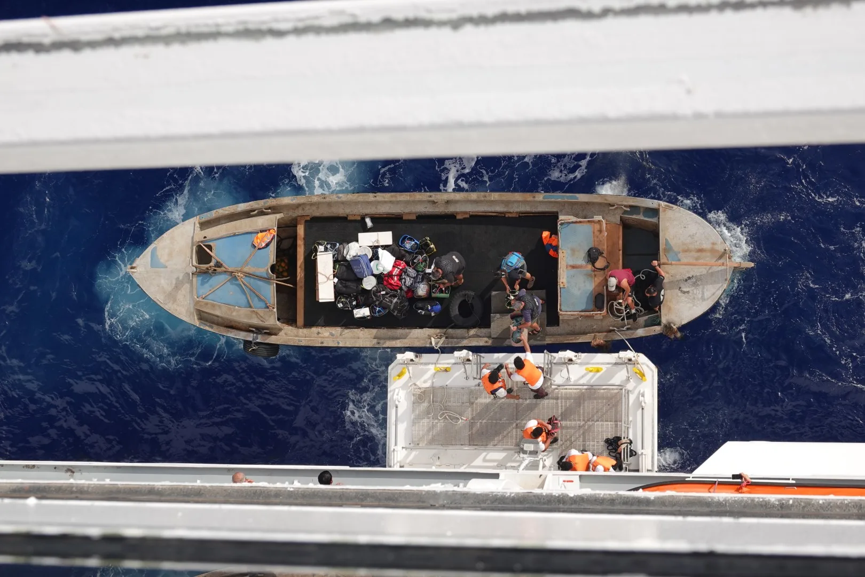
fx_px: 1514
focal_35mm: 63
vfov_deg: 21.6
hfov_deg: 31.9
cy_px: 288
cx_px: 432
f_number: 4
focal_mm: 23.09
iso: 100
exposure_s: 1/1000
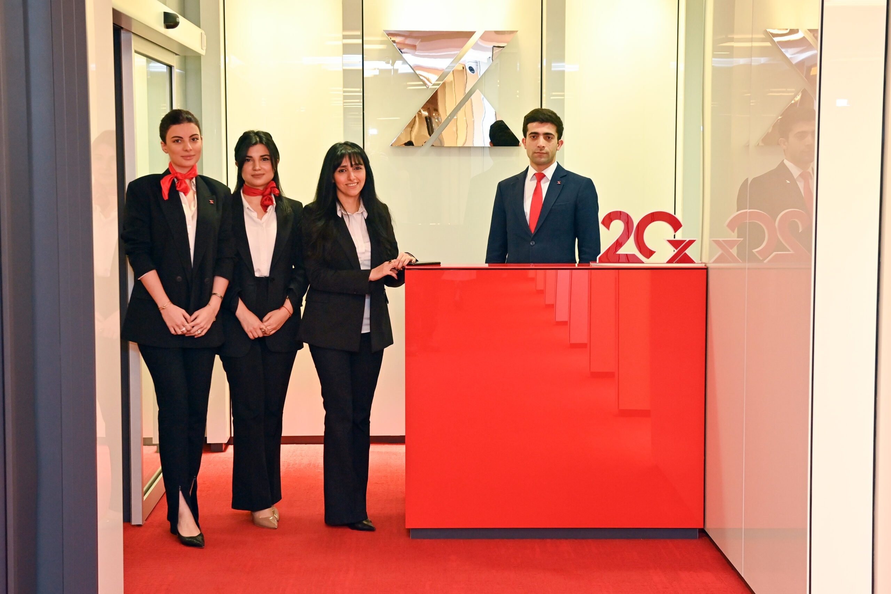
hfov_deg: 38.2
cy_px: 297
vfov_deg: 26.0
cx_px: 446
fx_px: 1287
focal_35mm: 52
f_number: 5.6
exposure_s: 1/125
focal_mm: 52
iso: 2000
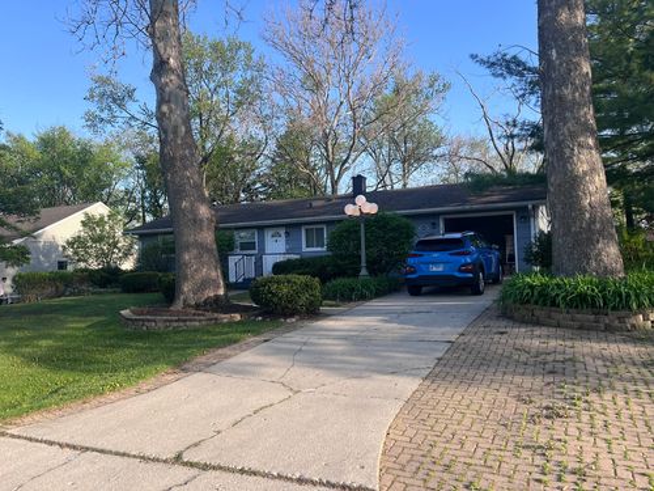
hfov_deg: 67.3
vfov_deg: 53.1
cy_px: 246
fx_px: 491
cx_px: 327
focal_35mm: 26
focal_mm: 5.1
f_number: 1.6
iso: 50
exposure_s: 1/1075
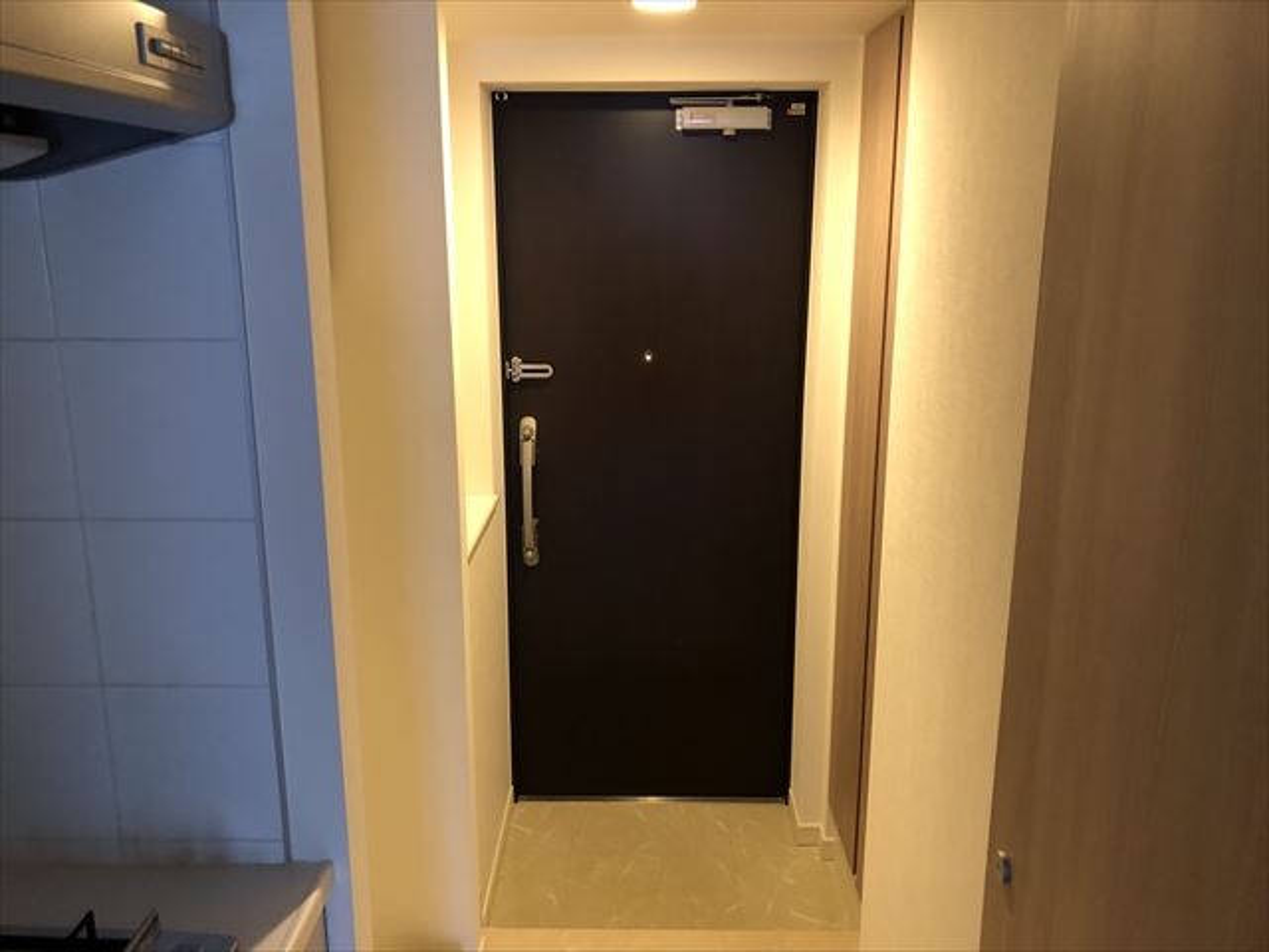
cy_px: 476
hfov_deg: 63.4
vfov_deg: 49.7
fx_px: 1026
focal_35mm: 28
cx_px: 634
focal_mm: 3.99
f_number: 1.8
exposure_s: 1/11
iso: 100
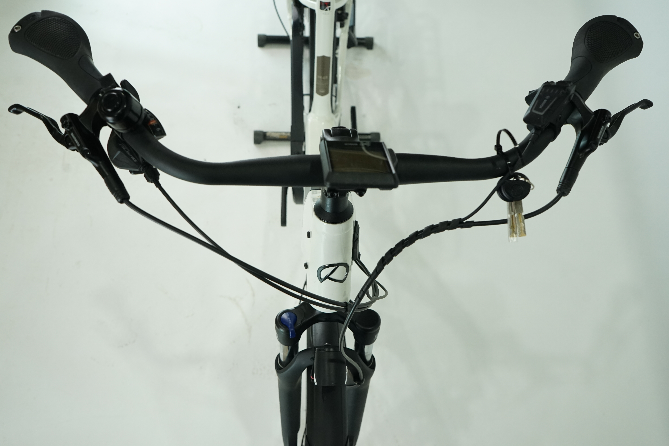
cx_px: 334
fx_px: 576
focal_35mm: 31
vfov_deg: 42.3
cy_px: 223
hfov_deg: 60.3
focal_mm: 31
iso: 1250
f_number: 5.6
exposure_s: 1/200
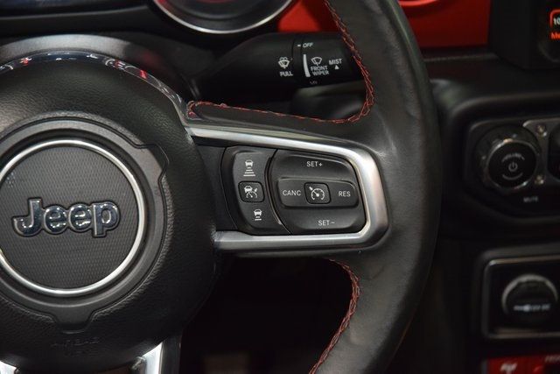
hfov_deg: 19.5
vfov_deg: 13.0
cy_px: 187
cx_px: 280
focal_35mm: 105
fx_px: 1634
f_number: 4.5
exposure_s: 1/50
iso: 2000
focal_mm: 70
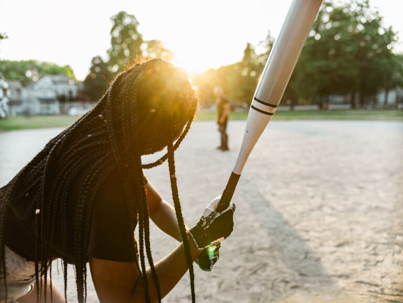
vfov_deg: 49.7
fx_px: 326
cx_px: 202
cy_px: 152
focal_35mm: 28
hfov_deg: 63.4
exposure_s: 1/200
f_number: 2.8
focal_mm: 35
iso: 200
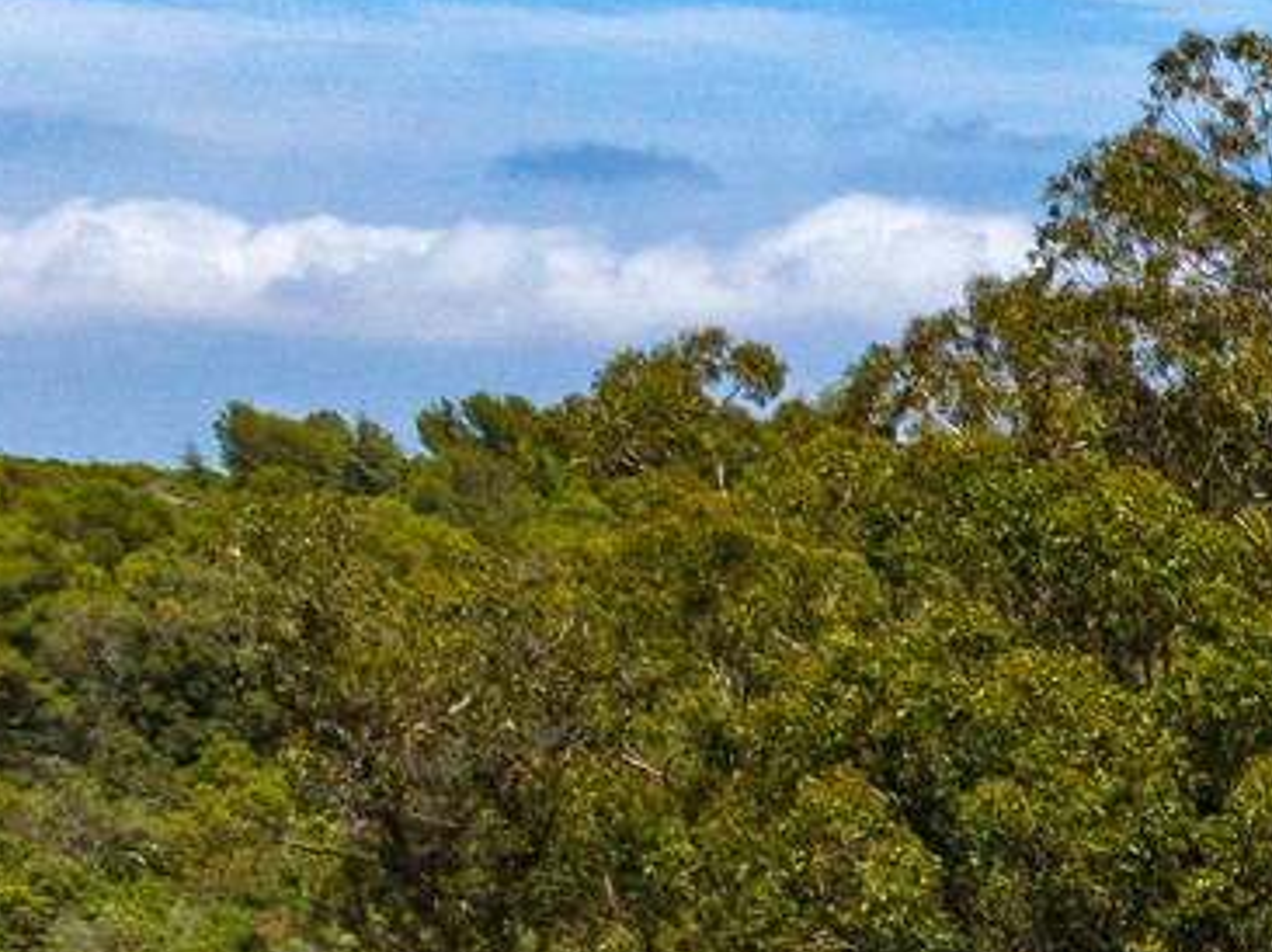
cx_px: 2756
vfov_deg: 12.9
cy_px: 1643
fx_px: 3856
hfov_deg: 14.5
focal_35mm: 105
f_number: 8
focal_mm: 12.3
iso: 200
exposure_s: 1/640
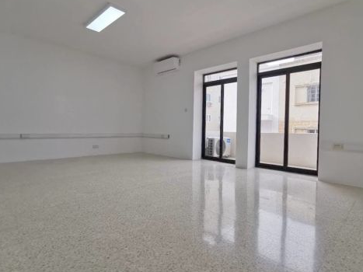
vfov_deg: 65.9
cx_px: 208
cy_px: 134
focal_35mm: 20
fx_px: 210
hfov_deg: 81.3
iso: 50
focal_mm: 2.35
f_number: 2.2
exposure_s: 1/118
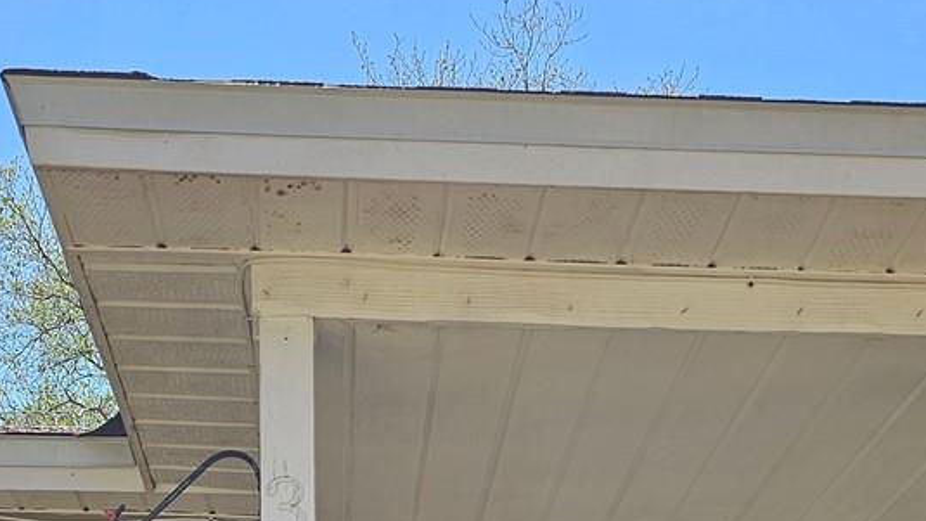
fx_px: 1842
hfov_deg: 28.2
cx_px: 523
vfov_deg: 13.8
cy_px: 1014
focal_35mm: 75
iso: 20
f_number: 1.7
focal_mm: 6.3
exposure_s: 1/460
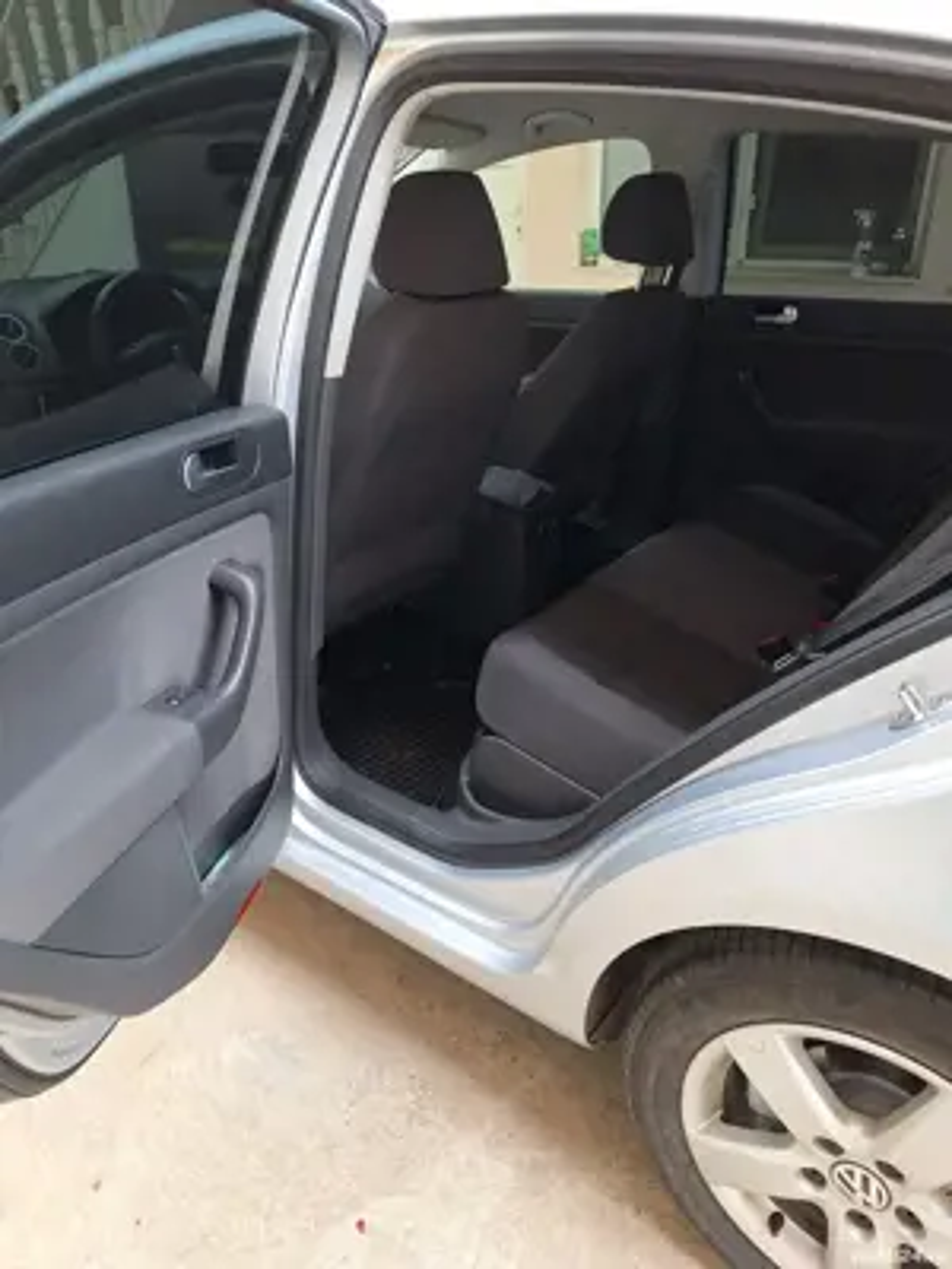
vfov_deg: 73.9
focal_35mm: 23
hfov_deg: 58.9
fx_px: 843
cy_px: 634
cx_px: 476
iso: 64
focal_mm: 5.54
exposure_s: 1/50
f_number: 1.8
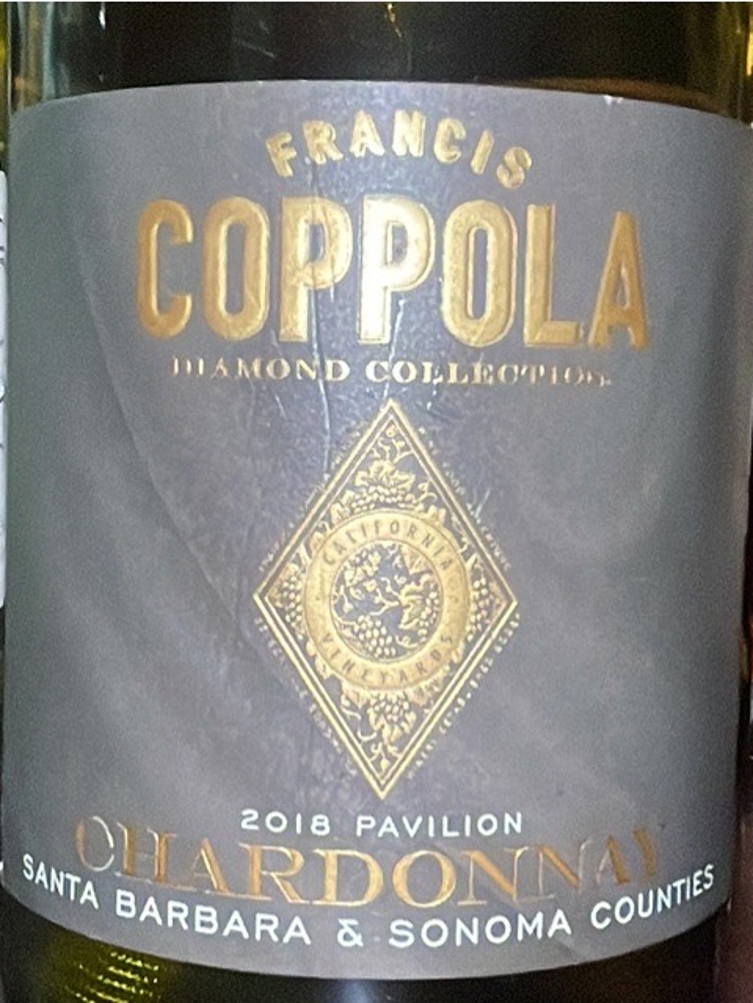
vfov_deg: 60.0
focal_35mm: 30
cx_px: 376
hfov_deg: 46.8
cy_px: 502
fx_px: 870
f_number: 2.4
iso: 160
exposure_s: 1/60
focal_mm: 1.54
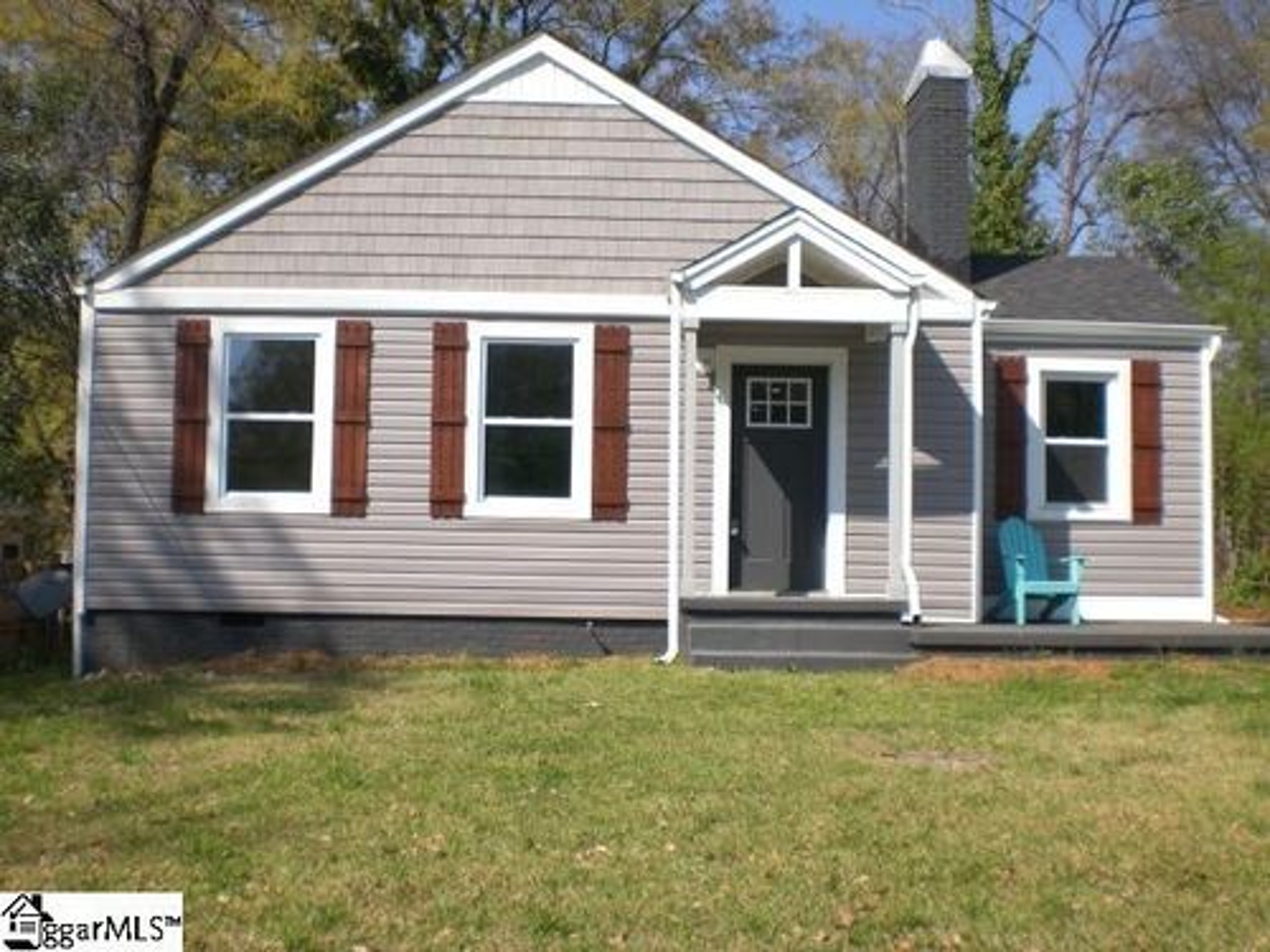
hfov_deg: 49.0
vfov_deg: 37.7
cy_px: 476
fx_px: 1394
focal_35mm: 38
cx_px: 635
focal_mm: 6.3
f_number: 4.4
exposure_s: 1/400
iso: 50
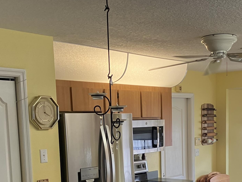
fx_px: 419
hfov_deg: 32.1
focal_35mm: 60
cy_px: 180
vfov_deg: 23.4
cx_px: 139
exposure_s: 1/60
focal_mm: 3.99
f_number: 1.8
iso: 80
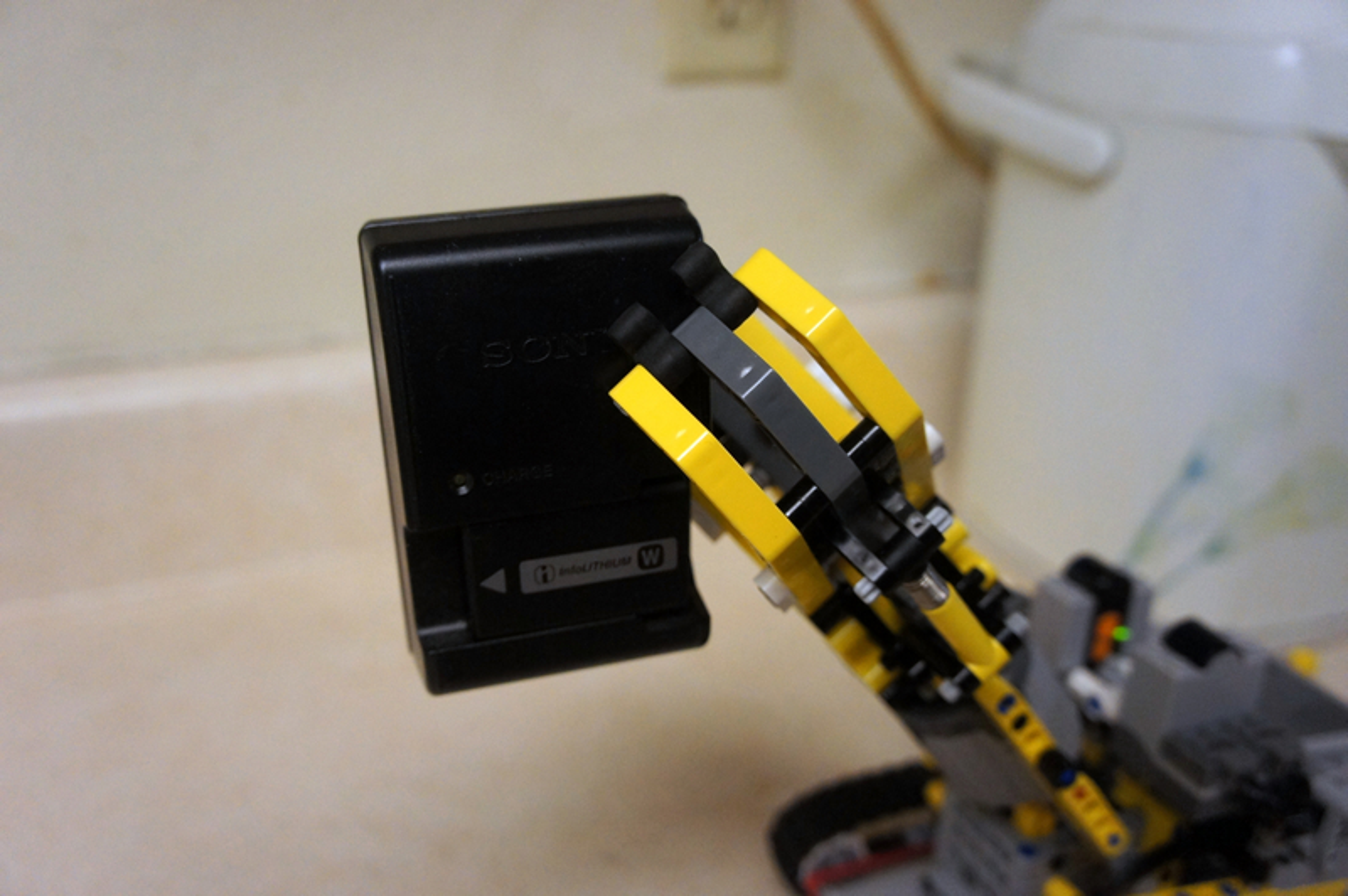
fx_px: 1179
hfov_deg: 59.5
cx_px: 674
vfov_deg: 41.6
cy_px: 448
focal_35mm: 32
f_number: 4
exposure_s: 1/80
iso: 1600
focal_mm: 21
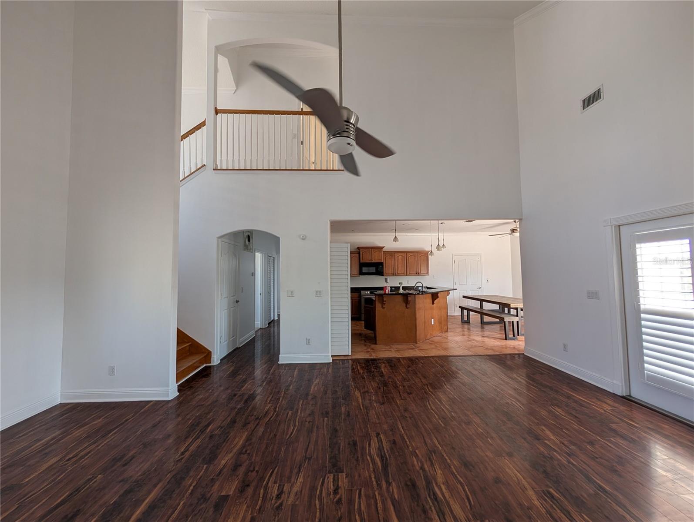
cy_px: 261
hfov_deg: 110.5
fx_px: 241
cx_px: 347
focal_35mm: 12
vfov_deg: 94.6
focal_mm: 2.02
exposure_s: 1/167
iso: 56
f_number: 1.7
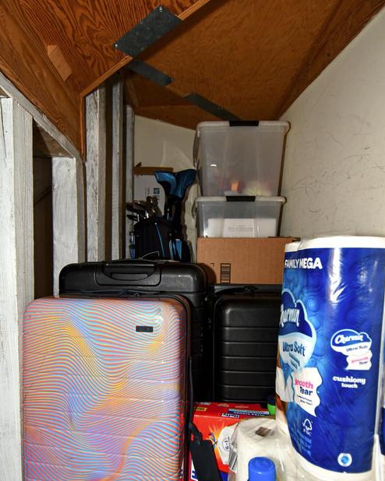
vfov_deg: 76.4
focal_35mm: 21
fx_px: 299
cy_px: 298
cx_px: 187
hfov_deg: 65.5
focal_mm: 12
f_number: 4
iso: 1000
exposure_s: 1/60
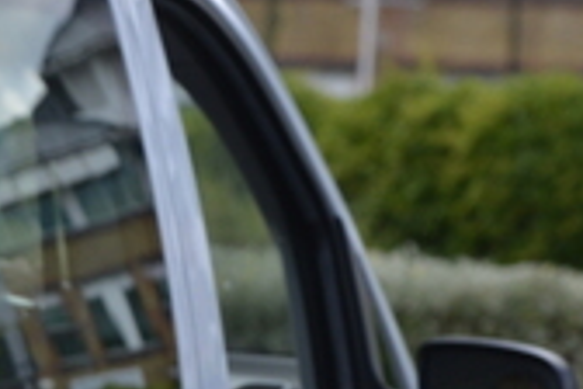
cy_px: 493
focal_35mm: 291
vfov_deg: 4.7
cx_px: -141
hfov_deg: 7.0
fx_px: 4712
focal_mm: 105
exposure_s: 1/800
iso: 500
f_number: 7.1
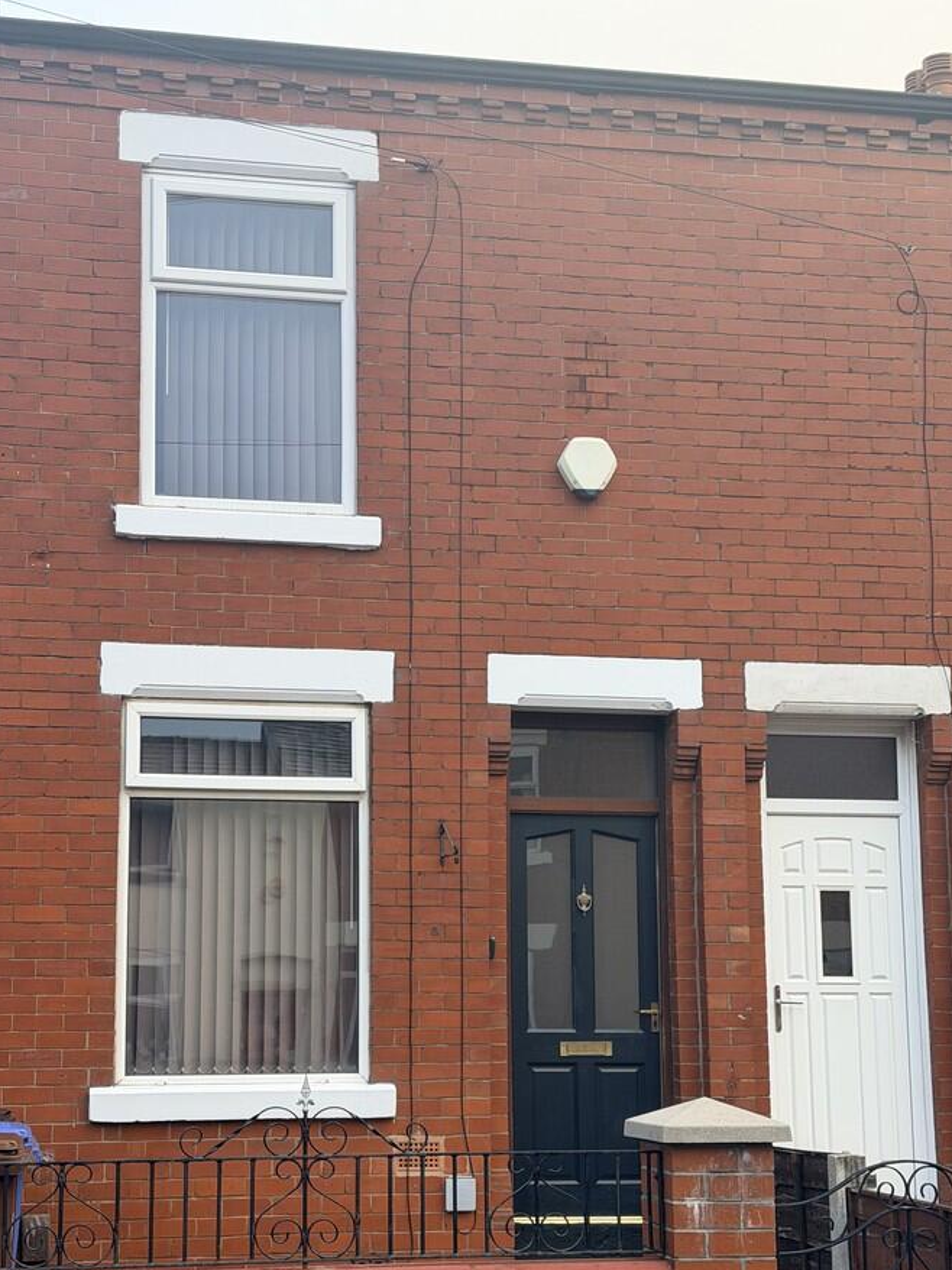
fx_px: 2054
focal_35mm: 56
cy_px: 726
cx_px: 425
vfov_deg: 34.3
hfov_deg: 26.1
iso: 100
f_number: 1.78
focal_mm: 6.76
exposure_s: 1/570
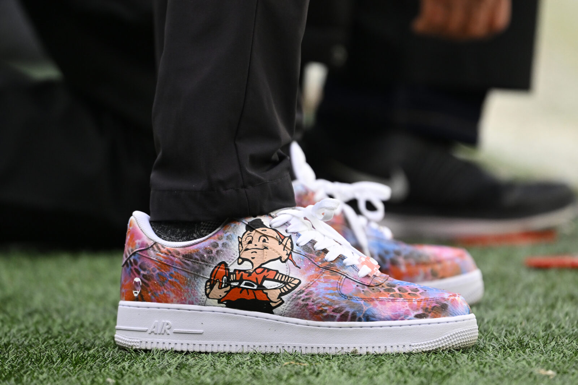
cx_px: 289
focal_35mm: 840
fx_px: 13483
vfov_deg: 1.6
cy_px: 192
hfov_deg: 2.5
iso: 1250
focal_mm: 560
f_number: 4
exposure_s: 1/1600
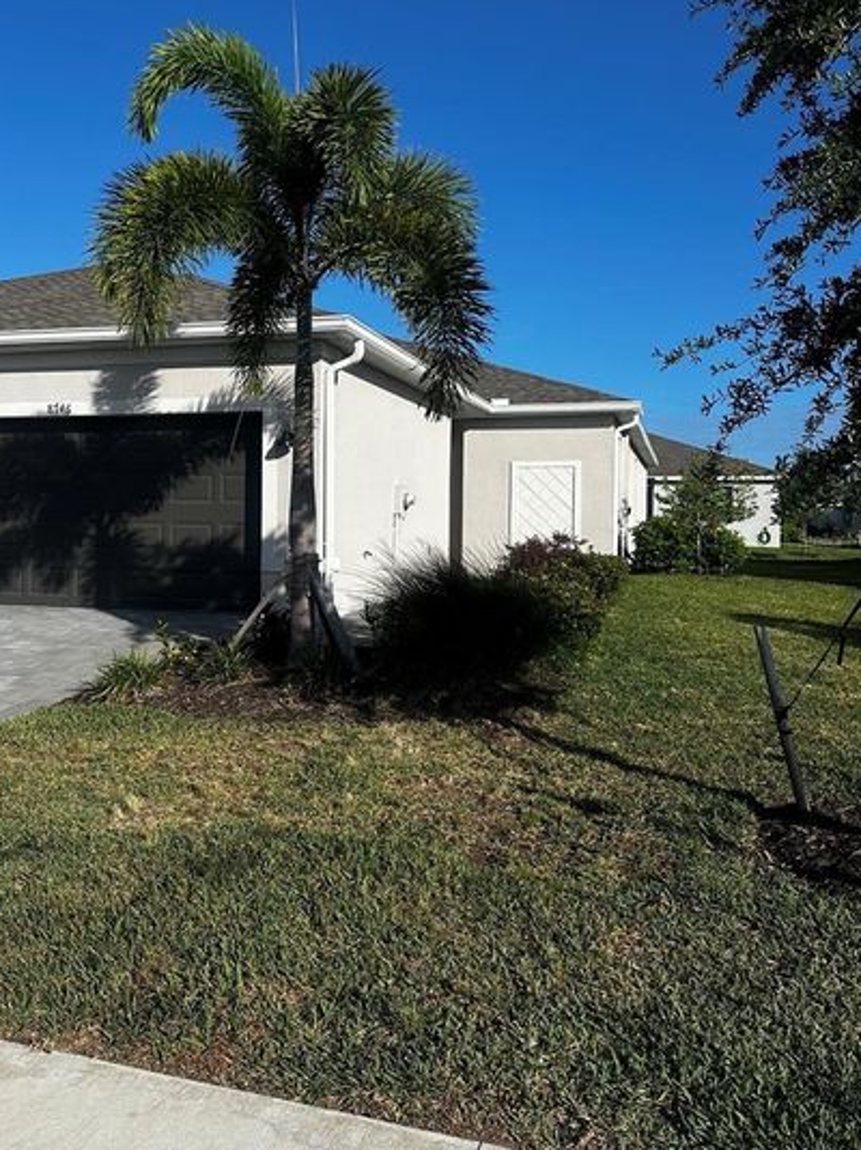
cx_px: 344
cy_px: 539
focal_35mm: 30
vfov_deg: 59.9
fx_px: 996
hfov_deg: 46.5
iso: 80
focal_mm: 6.86
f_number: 1.78
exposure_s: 1/5525
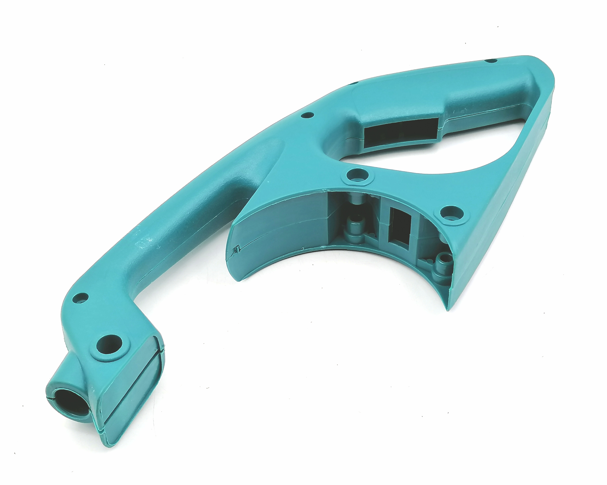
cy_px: 239
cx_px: 277
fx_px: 934
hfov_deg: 36.0
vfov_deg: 29.1
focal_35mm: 52
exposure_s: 1/185
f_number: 1.8
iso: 50
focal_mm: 5.3
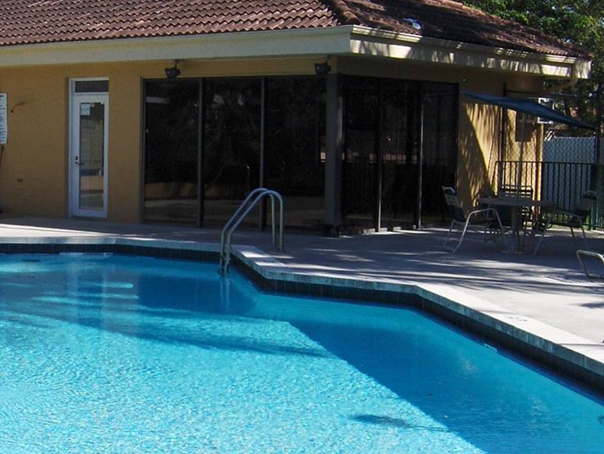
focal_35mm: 72
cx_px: 42
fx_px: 1258
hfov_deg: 26.0
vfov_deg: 20.5
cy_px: 249
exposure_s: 1/794
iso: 100
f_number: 5.5
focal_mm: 7.5
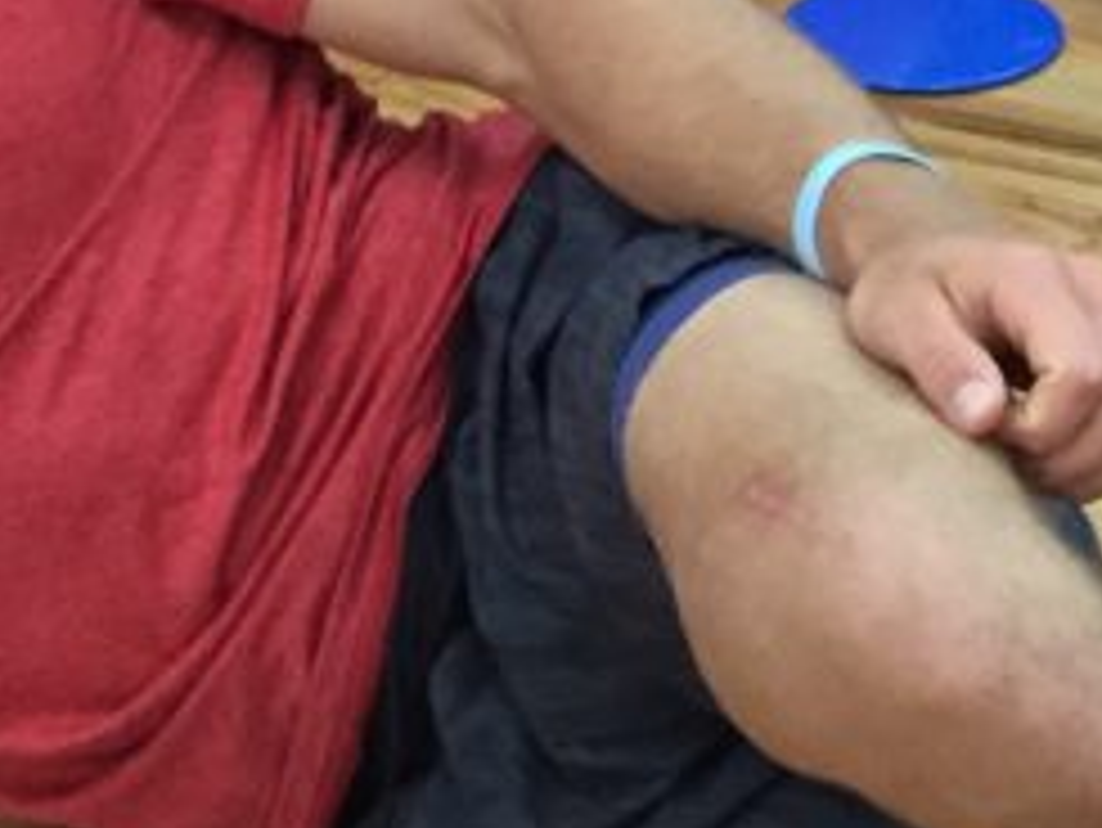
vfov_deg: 11.0
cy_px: 547
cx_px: 904
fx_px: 4300
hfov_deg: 14.5
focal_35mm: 135
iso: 250
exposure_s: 1/30
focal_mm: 4.15
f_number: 2.2
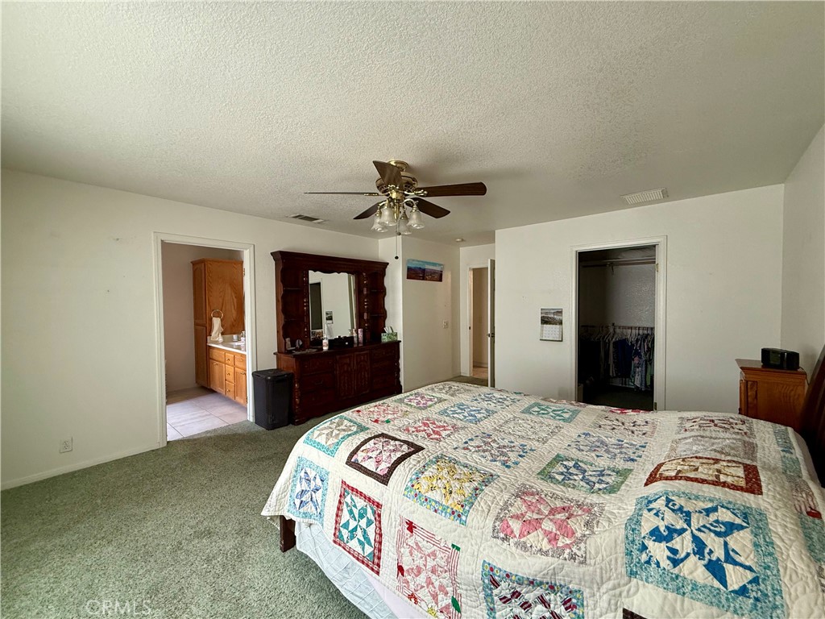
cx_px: 412
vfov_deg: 85.7
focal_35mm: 14
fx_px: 334
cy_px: 310
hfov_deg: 102.1
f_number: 2.2
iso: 400
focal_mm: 2.22
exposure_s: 1/60
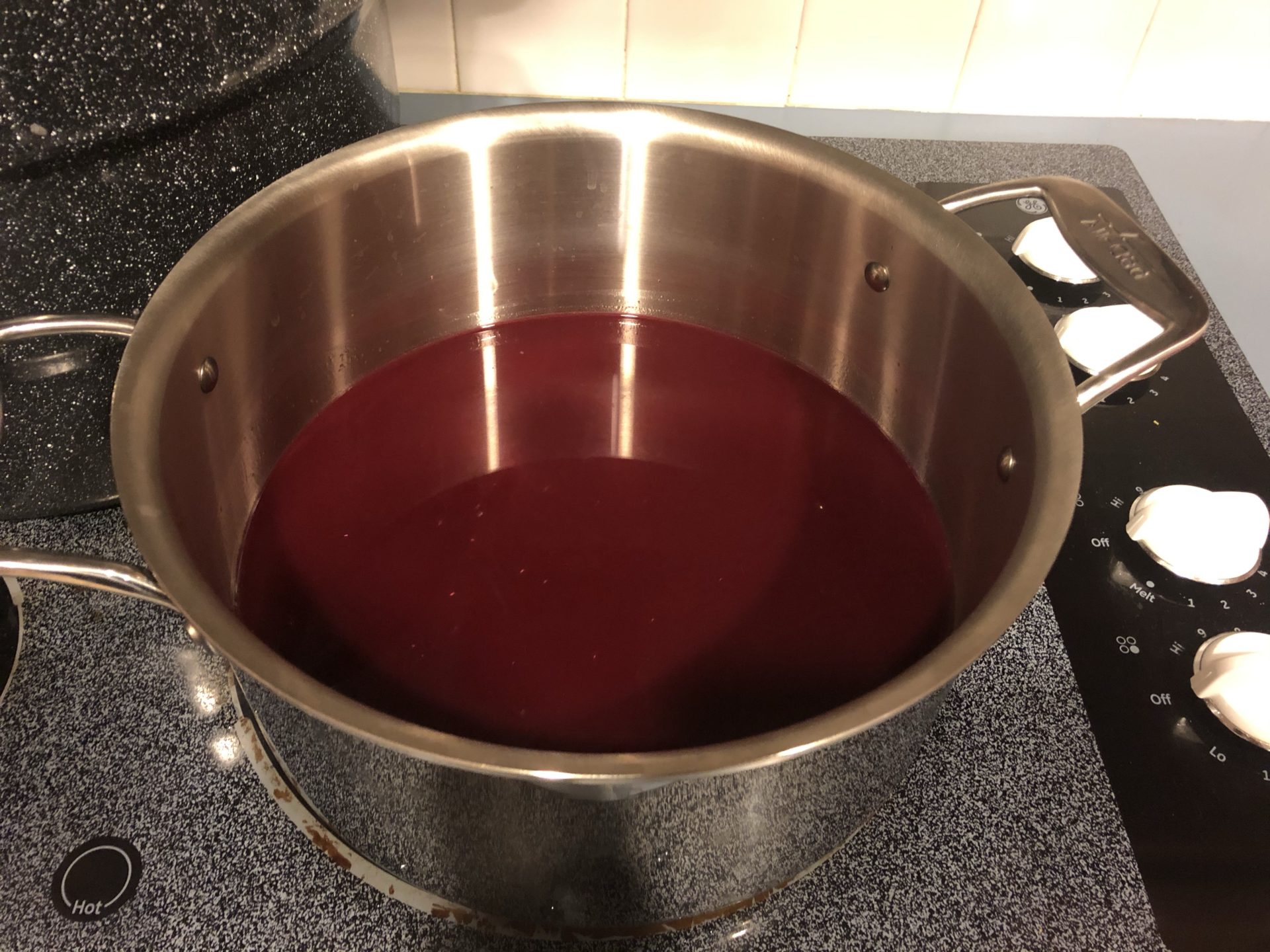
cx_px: 635
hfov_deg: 63.4
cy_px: 476
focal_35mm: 28
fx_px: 1027
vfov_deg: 49.7
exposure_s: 1/4
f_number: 1.8
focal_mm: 3.99
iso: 100
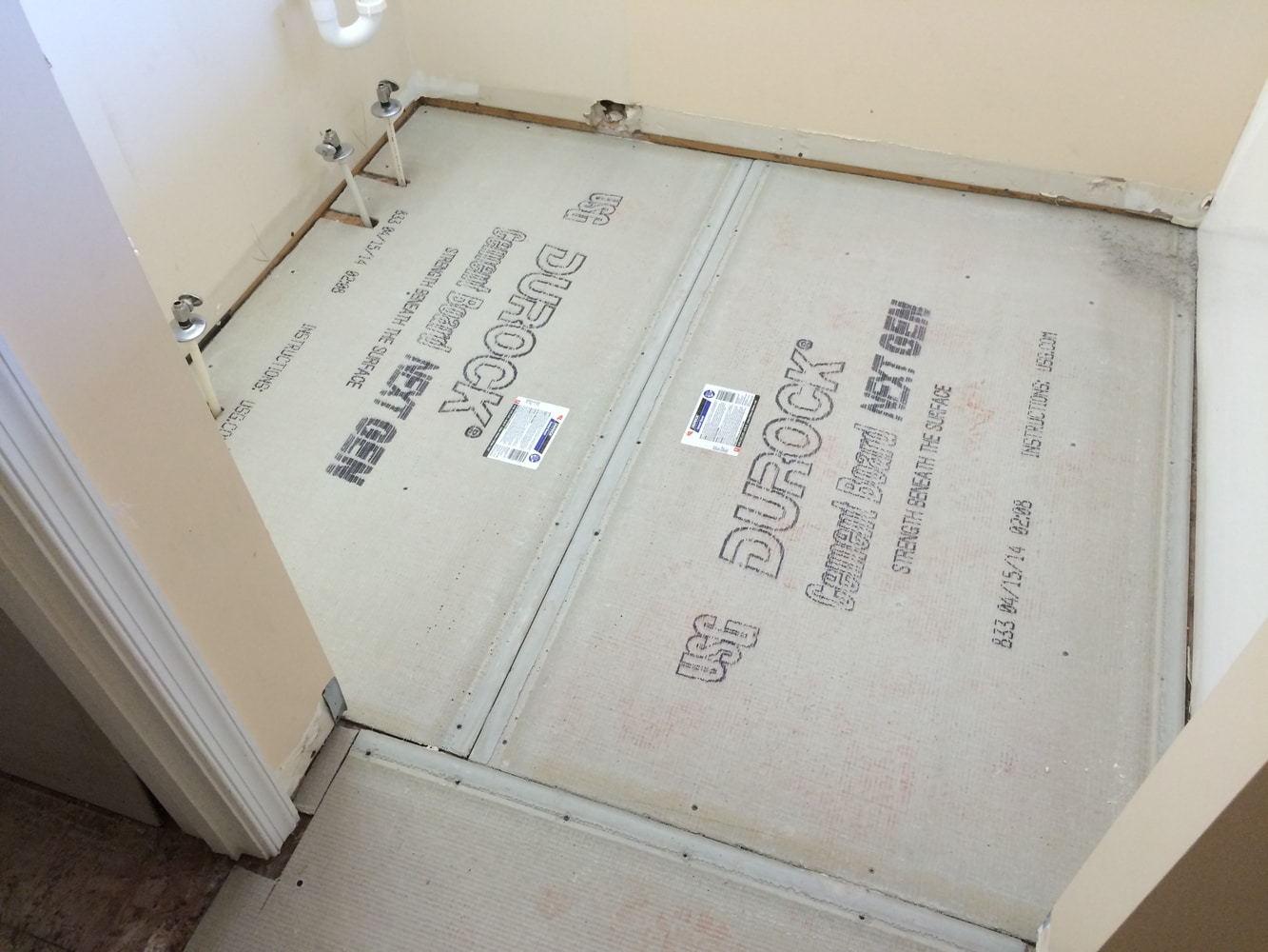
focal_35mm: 29
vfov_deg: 48.2
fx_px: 1062
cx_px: 634
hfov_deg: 61.7
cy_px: 476
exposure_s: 1/30
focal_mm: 4.15
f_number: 2.2
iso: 50
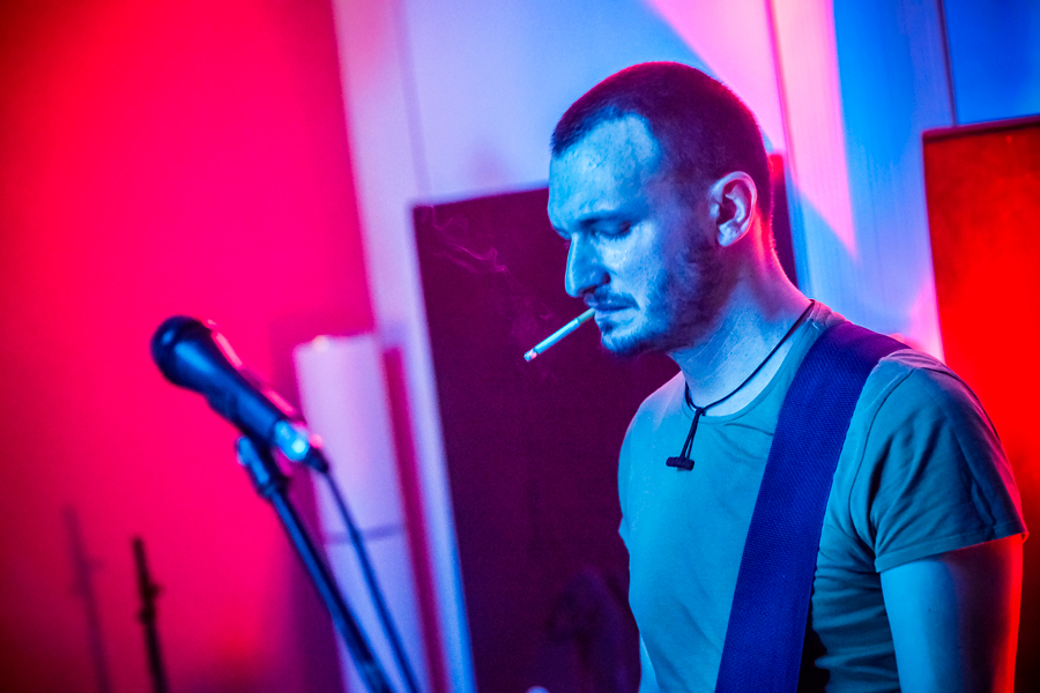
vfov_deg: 16.1
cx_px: 520
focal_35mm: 85
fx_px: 2455
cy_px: 346
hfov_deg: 23.9
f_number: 4
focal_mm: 85
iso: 6400
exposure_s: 1/60
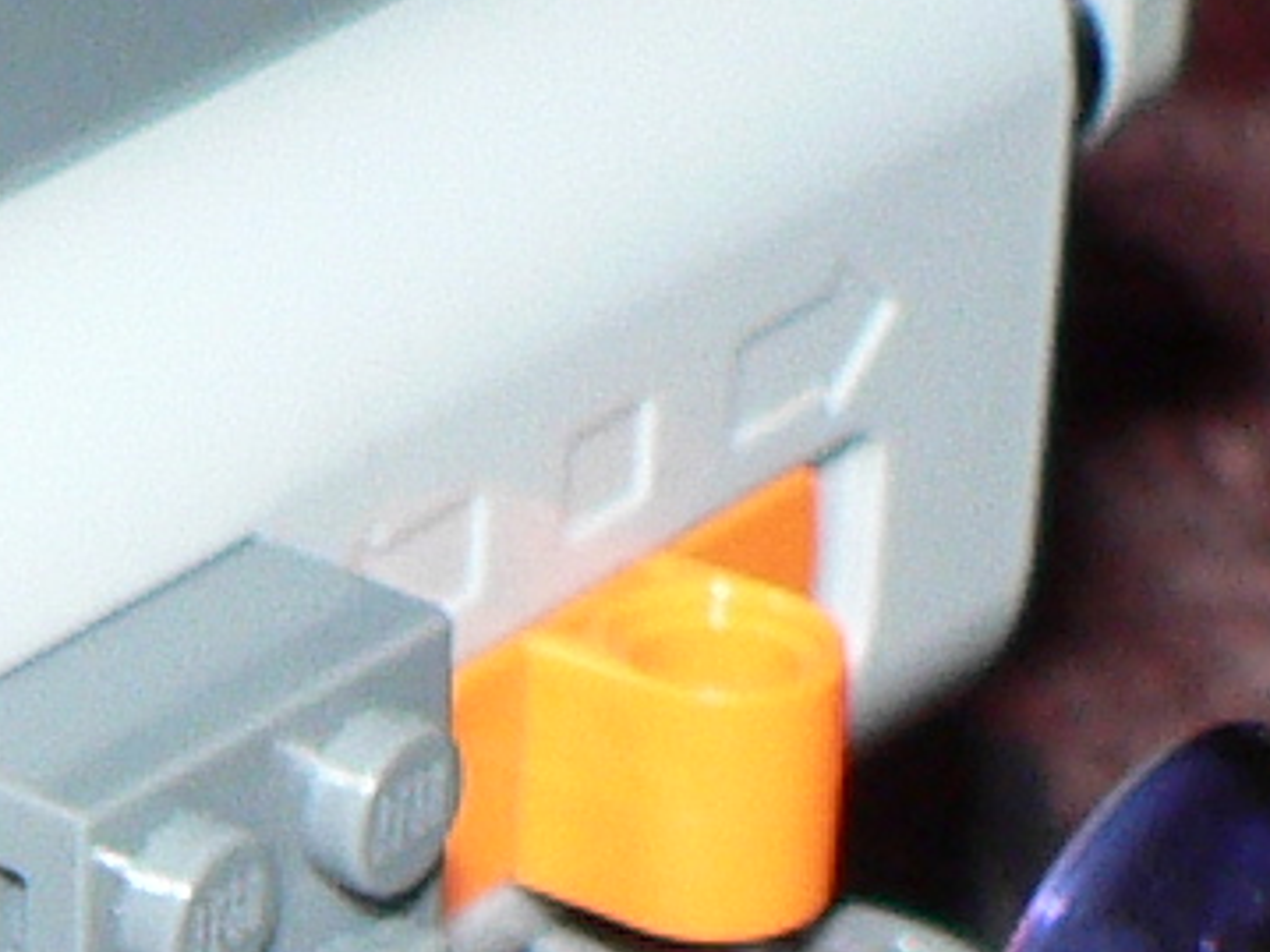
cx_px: -272
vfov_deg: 5.6
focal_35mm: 257
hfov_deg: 7.6
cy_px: 2152
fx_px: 9426
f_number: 2.8
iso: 100
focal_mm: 6
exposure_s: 1/60
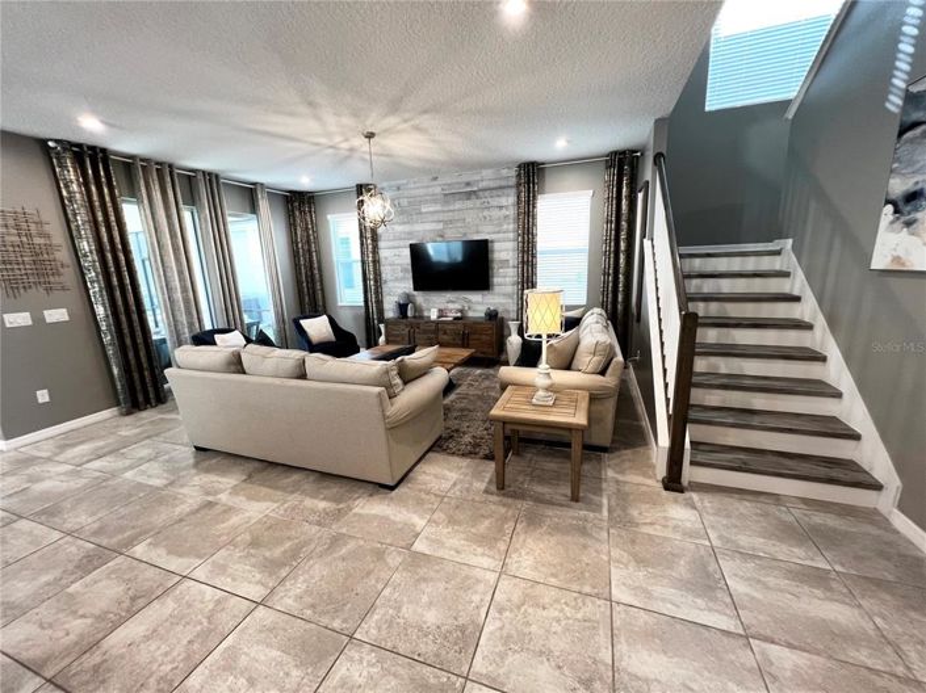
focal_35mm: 13
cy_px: 346
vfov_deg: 89.9
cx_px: 463
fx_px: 348
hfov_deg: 106.2
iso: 160
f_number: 1.8
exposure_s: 1/60
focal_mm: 1.57
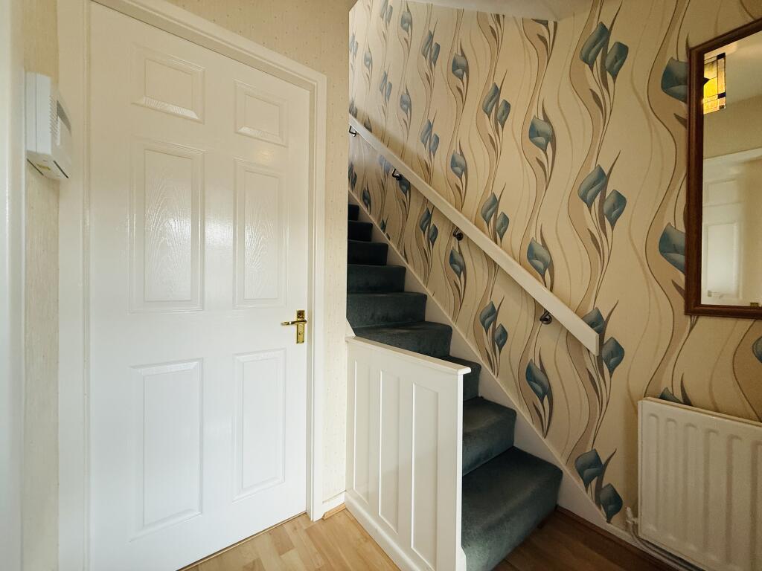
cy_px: 286
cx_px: 381
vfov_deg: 85.7
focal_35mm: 14
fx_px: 308
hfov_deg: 102.1
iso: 250
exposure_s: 1/100
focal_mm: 2.22
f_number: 2.2
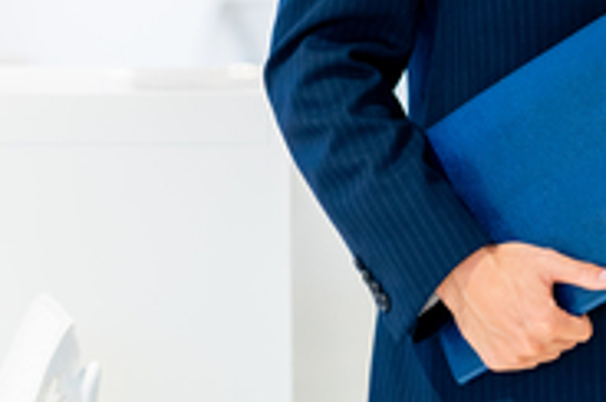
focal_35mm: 296
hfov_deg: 7.0
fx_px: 4974
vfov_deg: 4.6
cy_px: -165
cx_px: 501
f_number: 2.2
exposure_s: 1/250
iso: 800
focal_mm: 85
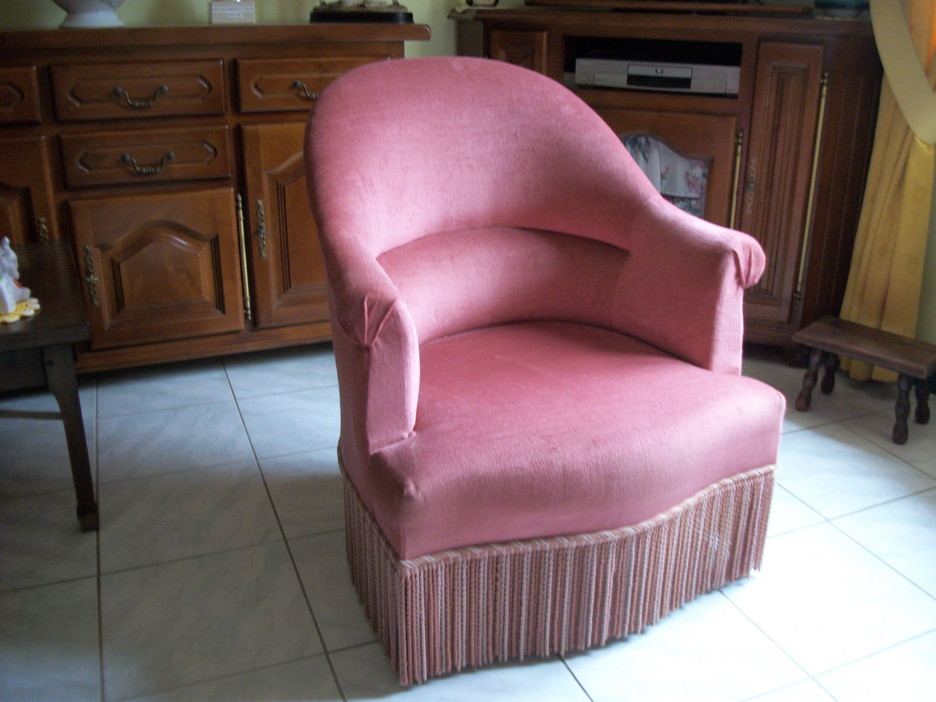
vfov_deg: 44.2
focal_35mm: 32
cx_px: 468
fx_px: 865
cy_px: 351
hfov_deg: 56.8
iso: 160
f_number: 2.9
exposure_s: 1/25
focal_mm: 5.7
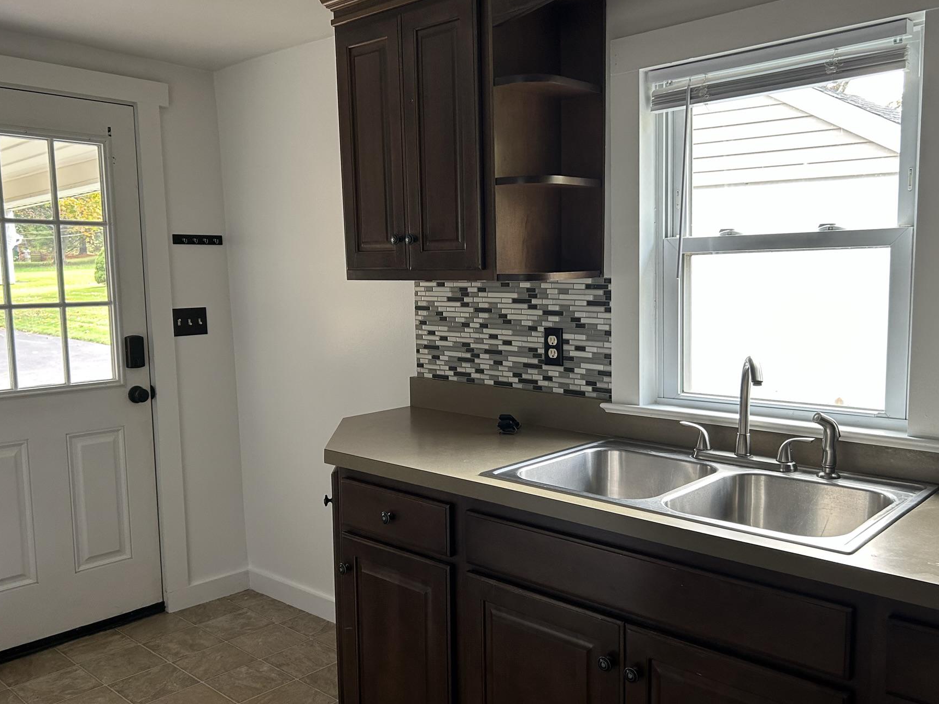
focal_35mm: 31
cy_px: 363
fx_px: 841
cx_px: 484
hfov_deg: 58.3
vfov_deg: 45.4
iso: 125
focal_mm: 5.7
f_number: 1.5
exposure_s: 1/104
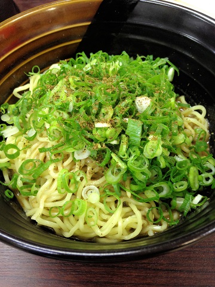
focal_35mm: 33
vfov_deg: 55.4
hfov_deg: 42.9
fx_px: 273
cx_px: 108
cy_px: 144
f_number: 2.4
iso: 125
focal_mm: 4.12
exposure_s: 1/20
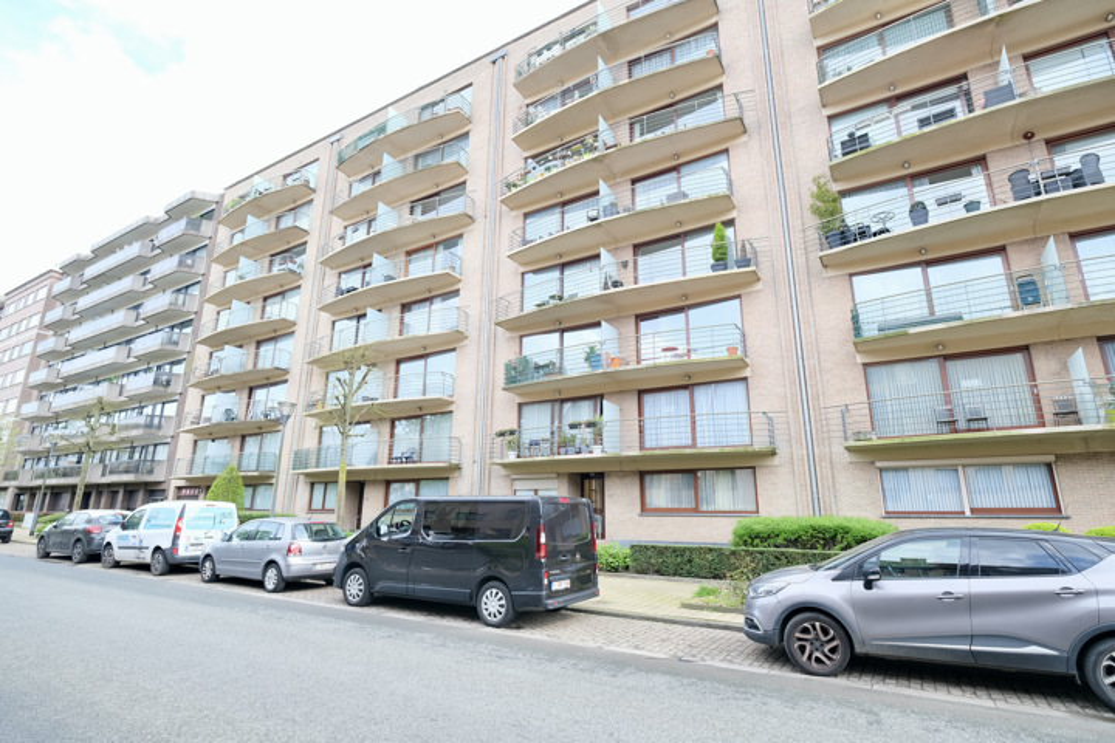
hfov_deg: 90.0
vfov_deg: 67.4
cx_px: 558
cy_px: 372
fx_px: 557
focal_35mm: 18
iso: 320
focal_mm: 12
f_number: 5
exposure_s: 1/110
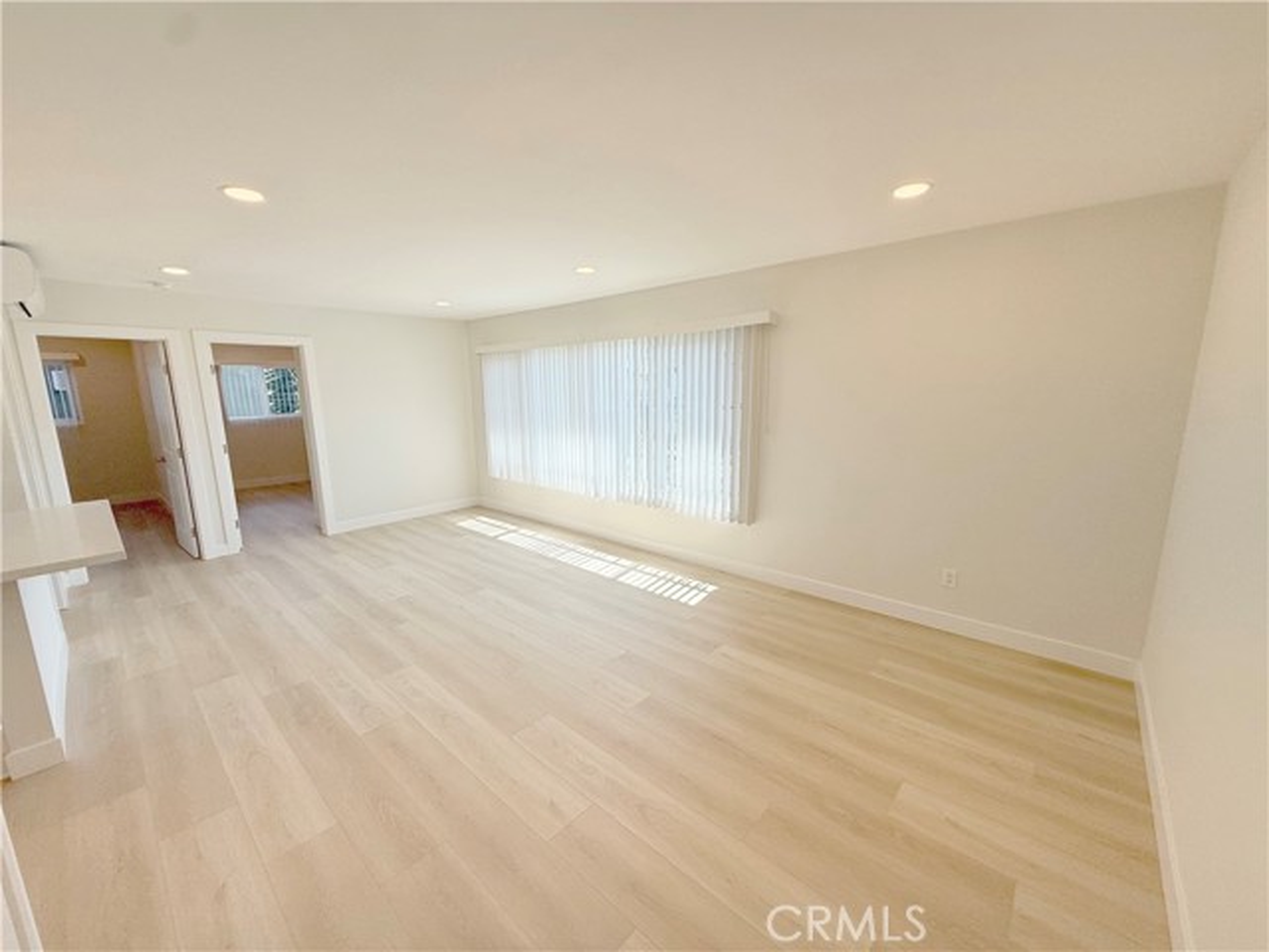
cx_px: 634
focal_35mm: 14
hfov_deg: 102.1
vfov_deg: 85.7
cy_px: 476
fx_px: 513
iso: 50
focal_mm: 2.22
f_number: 2.2
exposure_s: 1/335
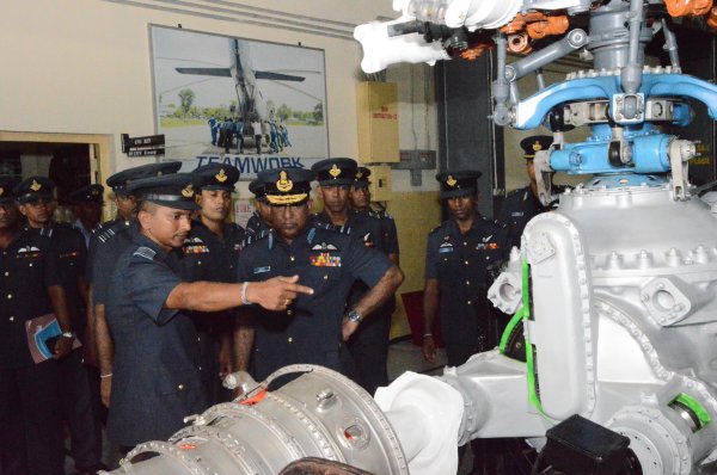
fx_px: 775
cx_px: 358
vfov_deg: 34.1
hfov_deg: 49.6
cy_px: 238
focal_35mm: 39
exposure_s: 1/200
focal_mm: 26
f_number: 16
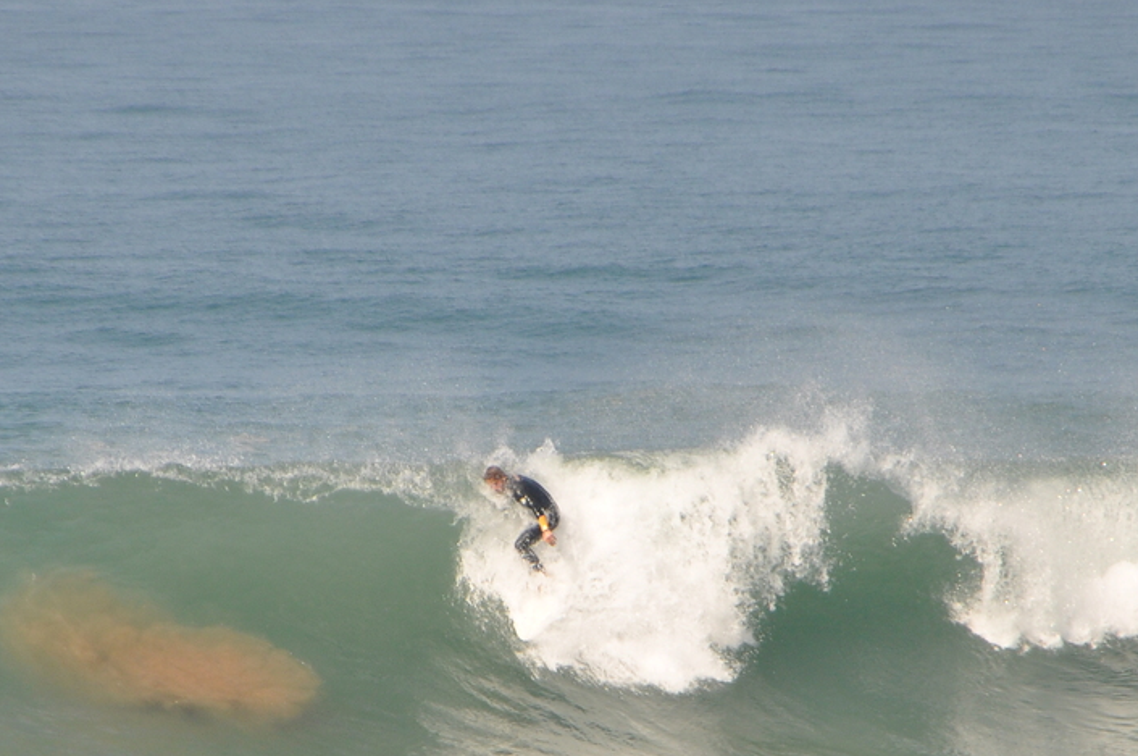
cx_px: 539
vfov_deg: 1.6
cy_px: 529
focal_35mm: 851
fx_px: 26864
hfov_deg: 2.4
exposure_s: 1/1250
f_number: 6.3
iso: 400
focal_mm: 250
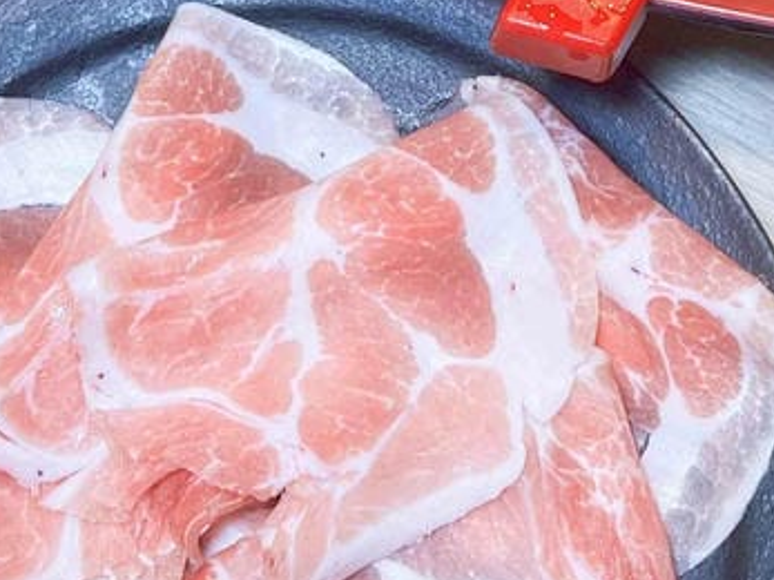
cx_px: 506
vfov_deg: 15.3
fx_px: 2012
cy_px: -259
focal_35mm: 90
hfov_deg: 21.7
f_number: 1.5
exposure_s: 1/60
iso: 80
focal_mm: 5.7
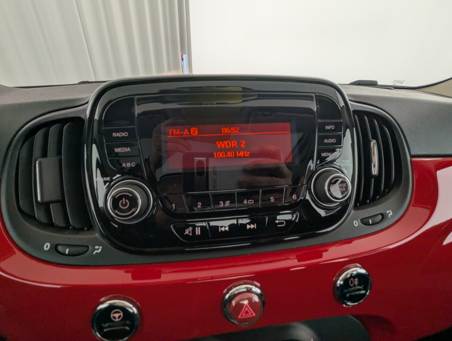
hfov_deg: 94.4
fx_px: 209
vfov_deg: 78.2
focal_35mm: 16
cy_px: 170
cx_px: 226
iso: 72
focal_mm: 2.35
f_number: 2.2
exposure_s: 1/148
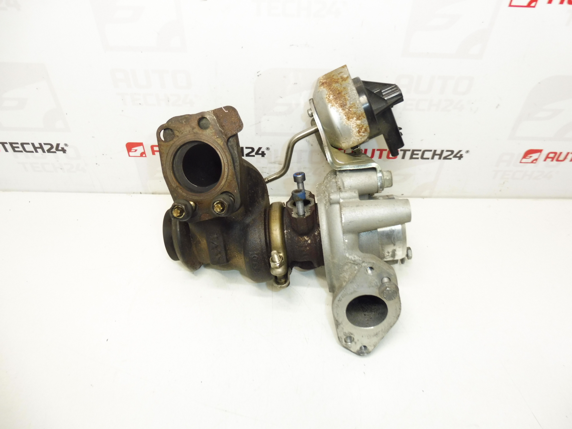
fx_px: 397
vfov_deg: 56.8
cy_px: 214
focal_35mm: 24
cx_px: 286
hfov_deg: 71.6
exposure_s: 1/60
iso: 200
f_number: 3.5
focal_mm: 4.3
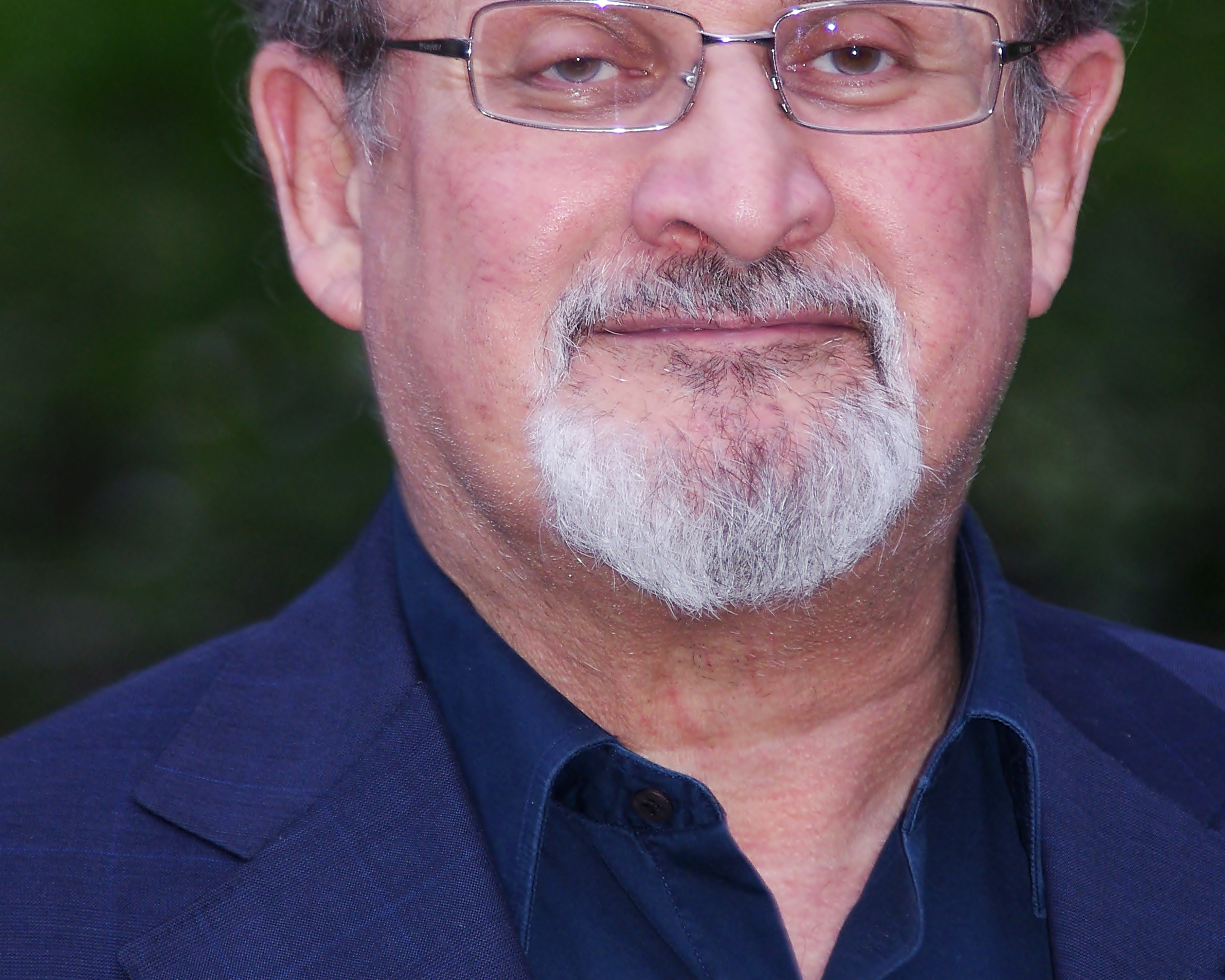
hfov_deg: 5.5
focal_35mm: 351
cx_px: 703
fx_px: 12727
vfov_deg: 4.4
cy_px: 398
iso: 640
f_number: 4.5
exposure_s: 1/160
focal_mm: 135
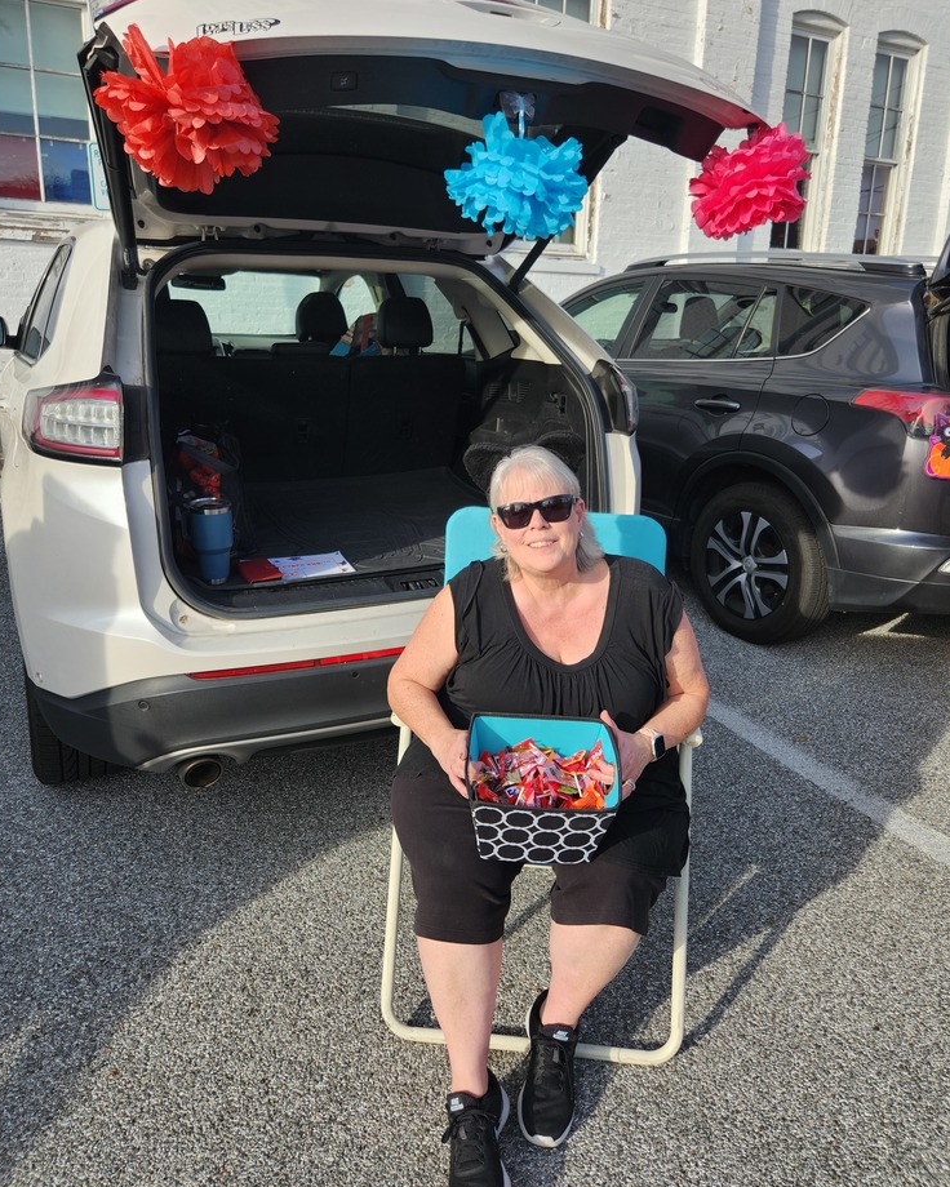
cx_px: 484
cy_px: 535
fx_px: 879
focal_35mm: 25
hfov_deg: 56.8
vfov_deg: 67.9
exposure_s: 1/841
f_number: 1.8
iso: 20
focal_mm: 5.4
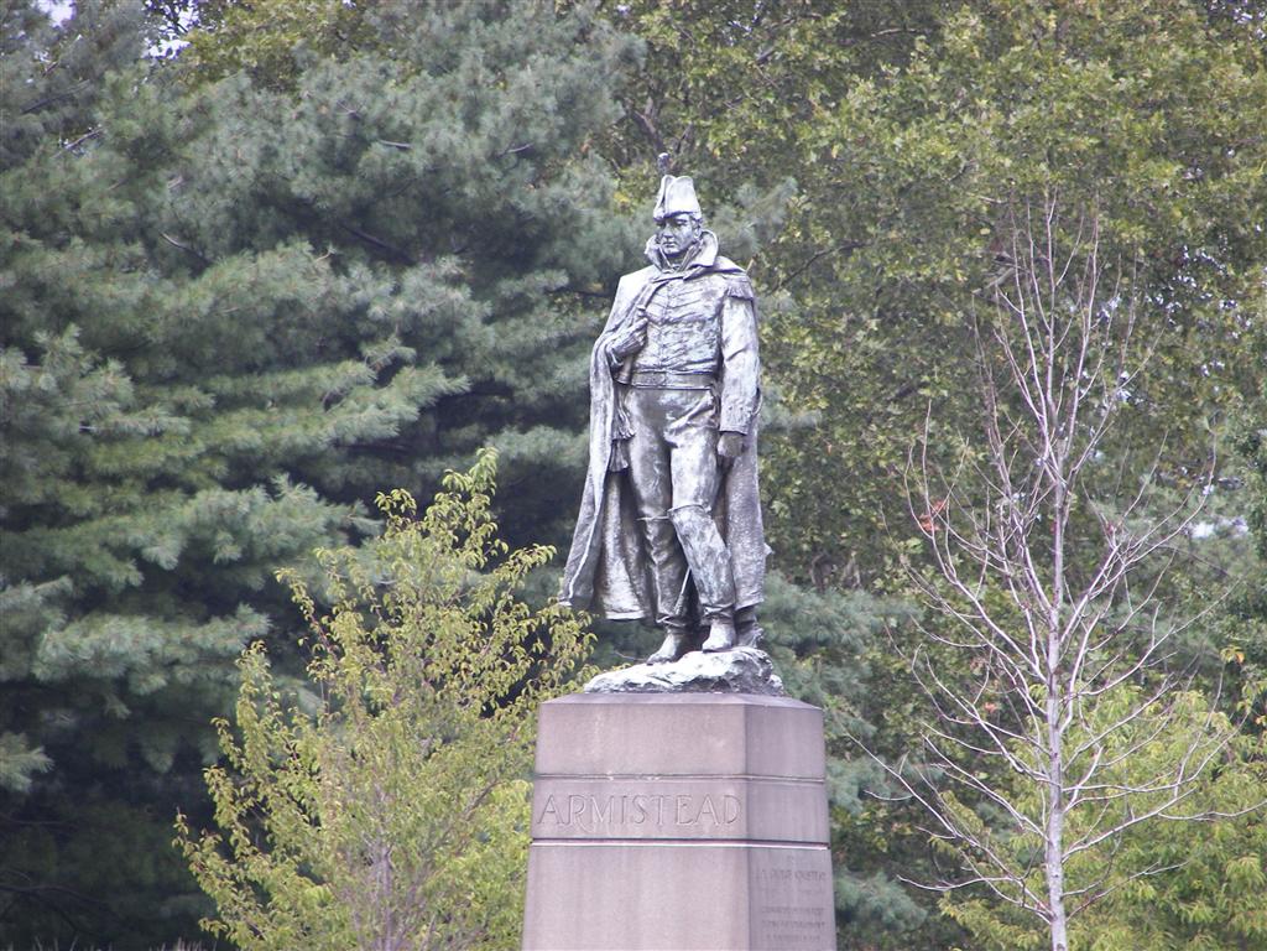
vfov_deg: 3.4
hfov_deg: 4.6
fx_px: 15812
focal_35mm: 432
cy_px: 476
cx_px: 634
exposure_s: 1/200
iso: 64
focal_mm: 72
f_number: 3.7
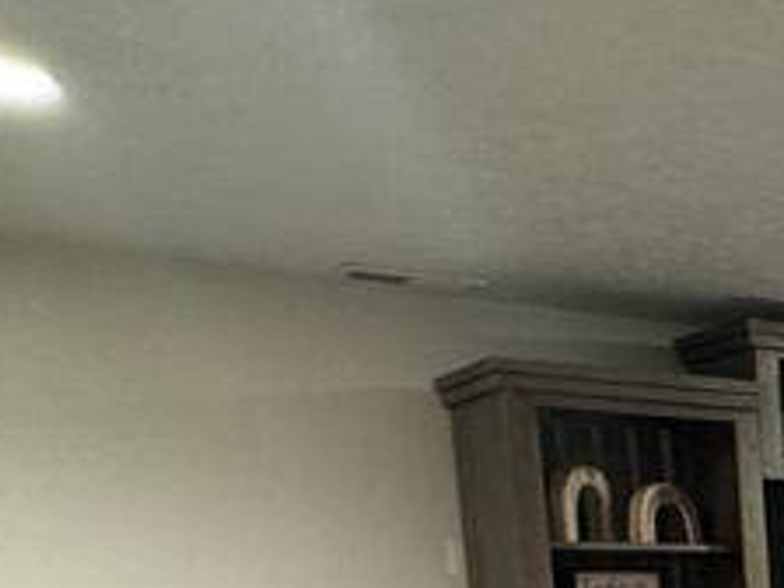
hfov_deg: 23.9
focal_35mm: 64
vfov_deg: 19.9
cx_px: 1180
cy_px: 882
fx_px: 1450
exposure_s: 1/60
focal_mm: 2.22
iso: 500
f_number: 2.2
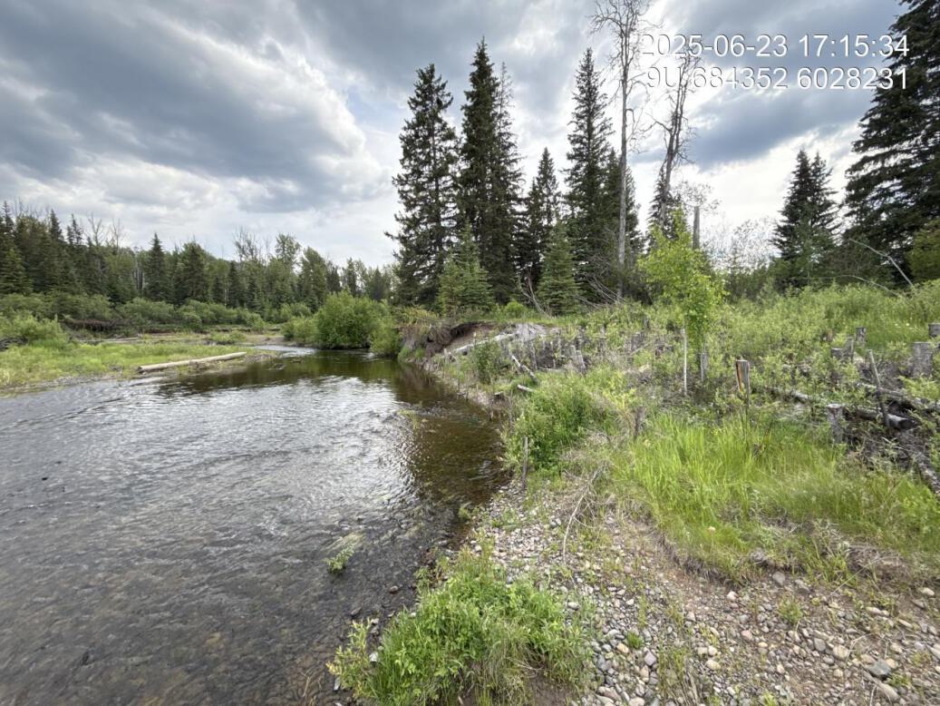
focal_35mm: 14
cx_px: 470
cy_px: 353
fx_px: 380
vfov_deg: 85.7
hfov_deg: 102.1
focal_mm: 2.22
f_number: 2.2
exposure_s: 1/468
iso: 64
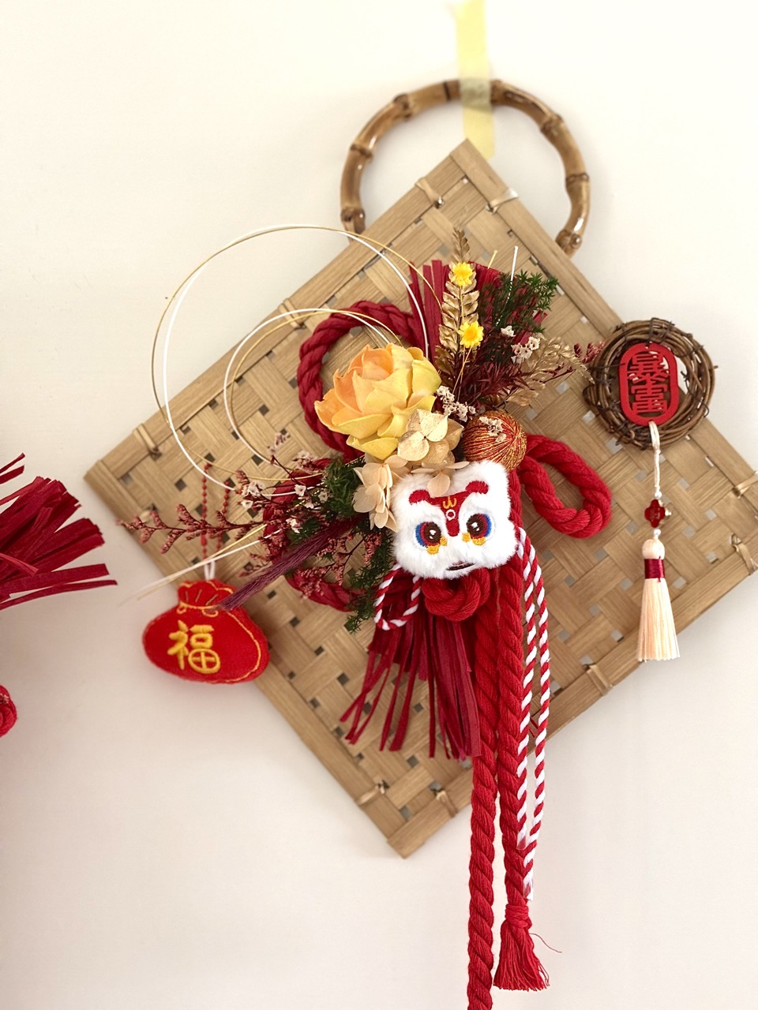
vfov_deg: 36.8
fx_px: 1518
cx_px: 379
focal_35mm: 52
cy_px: 505
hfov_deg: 28.0
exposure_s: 1/40
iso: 250
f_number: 1.6
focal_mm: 5.96
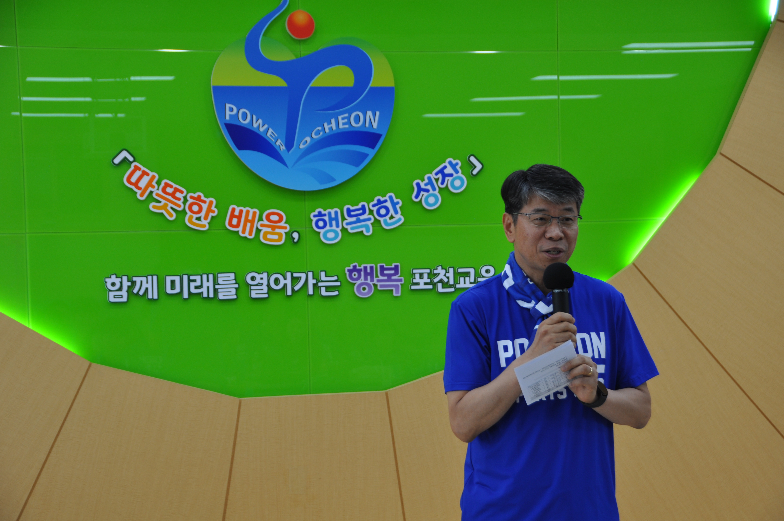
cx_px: 392
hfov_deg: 24.6
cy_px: 260
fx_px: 1794
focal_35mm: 82
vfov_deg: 16.5
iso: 200
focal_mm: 55
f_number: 6.3
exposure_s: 1/40
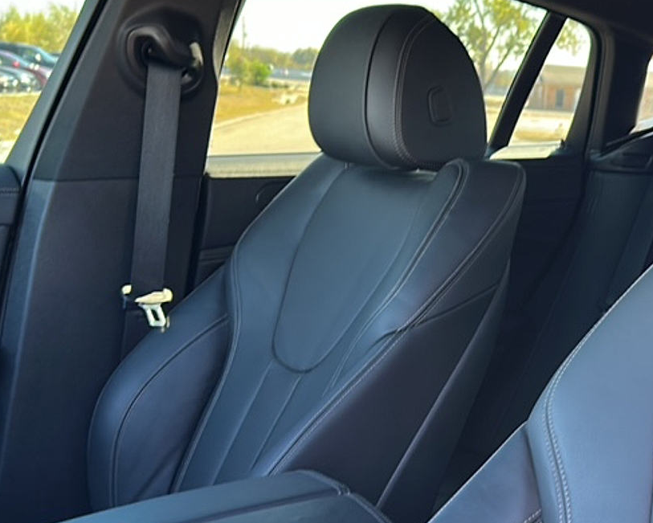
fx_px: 928
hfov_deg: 37.8
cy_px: 323
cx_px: 491
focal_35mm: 48
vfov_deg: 31.3
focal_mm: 6.86
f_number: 1.78
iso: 80
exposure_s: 1/84
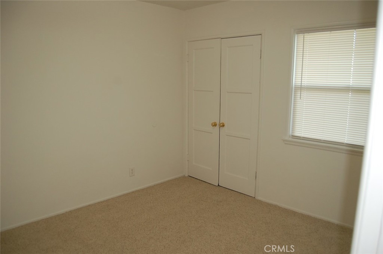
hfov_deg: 67.4
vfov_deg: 47.8
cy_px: 127
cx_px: 192
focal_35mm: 27
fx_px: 287
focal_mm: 18
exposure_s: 1/60
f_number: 3.5
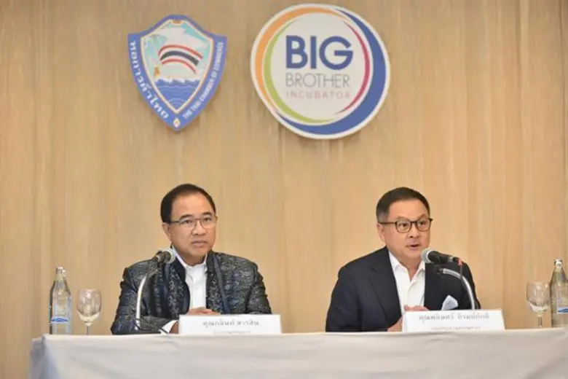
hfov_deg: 16.4
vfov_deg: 11.0
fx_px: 1972
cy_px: 190
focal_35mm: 125
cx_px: 284
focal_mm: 125
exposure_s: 1/125
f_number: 3.2
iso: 1250
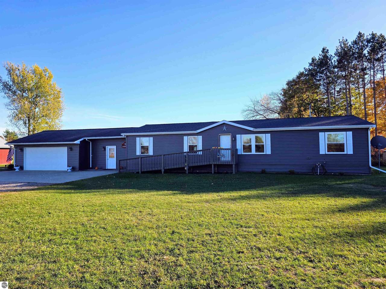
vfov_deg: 58.9
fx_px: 256
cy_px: 144
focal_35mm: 23
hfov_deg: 73.9
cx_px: 193
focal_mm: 6.3
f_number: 1.7
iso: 12
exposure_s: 1/441
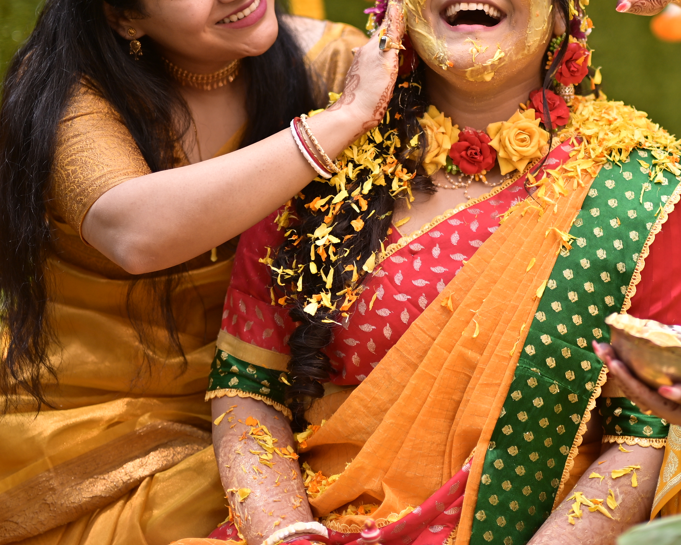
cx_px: 596
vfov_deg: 15.6
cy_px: 127
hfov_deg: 19.3
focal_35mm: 98
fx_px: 1975
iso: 160
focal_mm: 50
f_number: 1.6
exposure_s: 1/1000
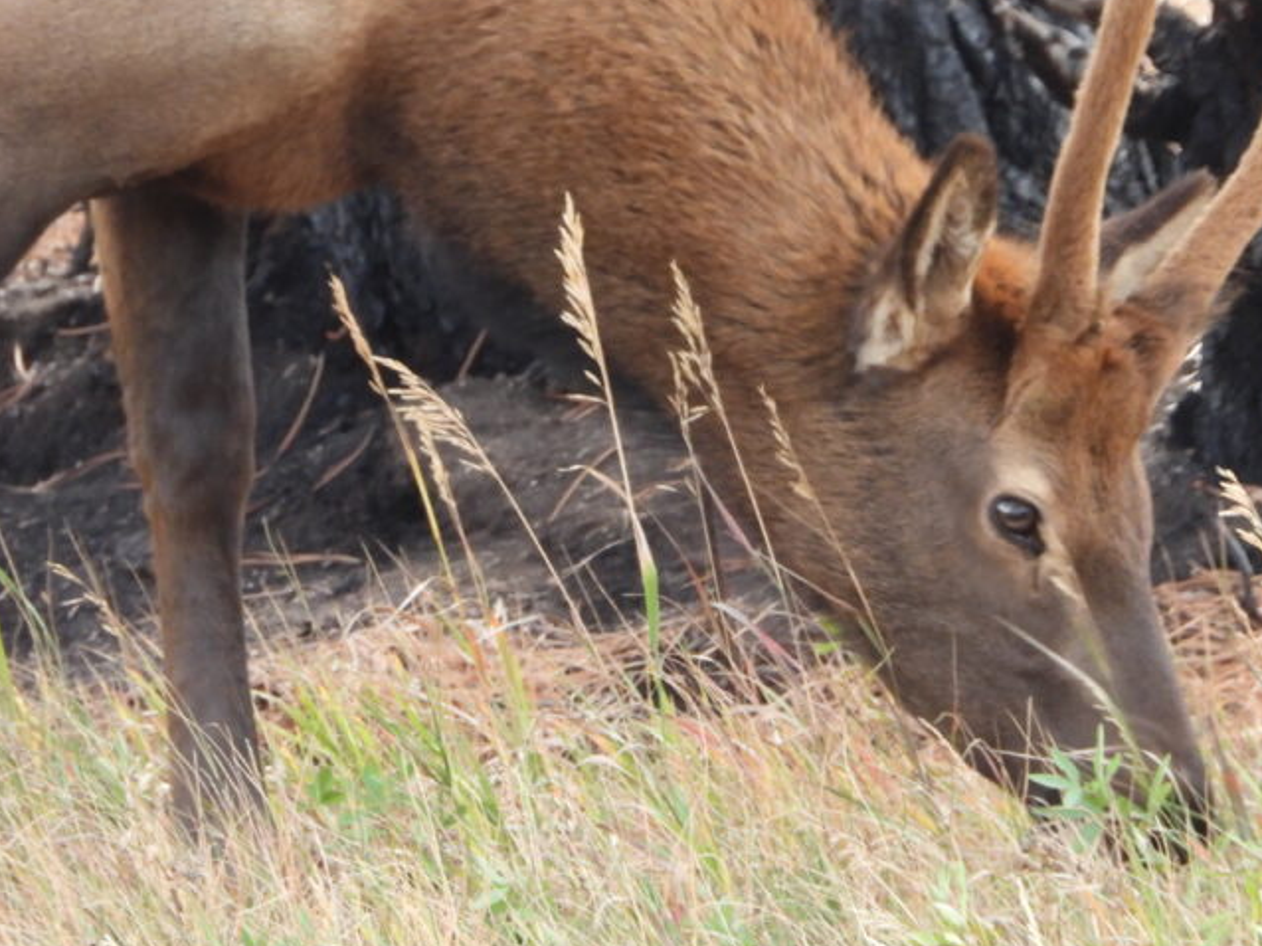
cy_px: 212
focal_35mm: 1927
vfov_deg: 0.8
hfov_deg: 1.0
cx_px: 997
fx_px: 70226
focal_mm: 216
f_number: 5.6
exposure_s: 1/160
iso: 400
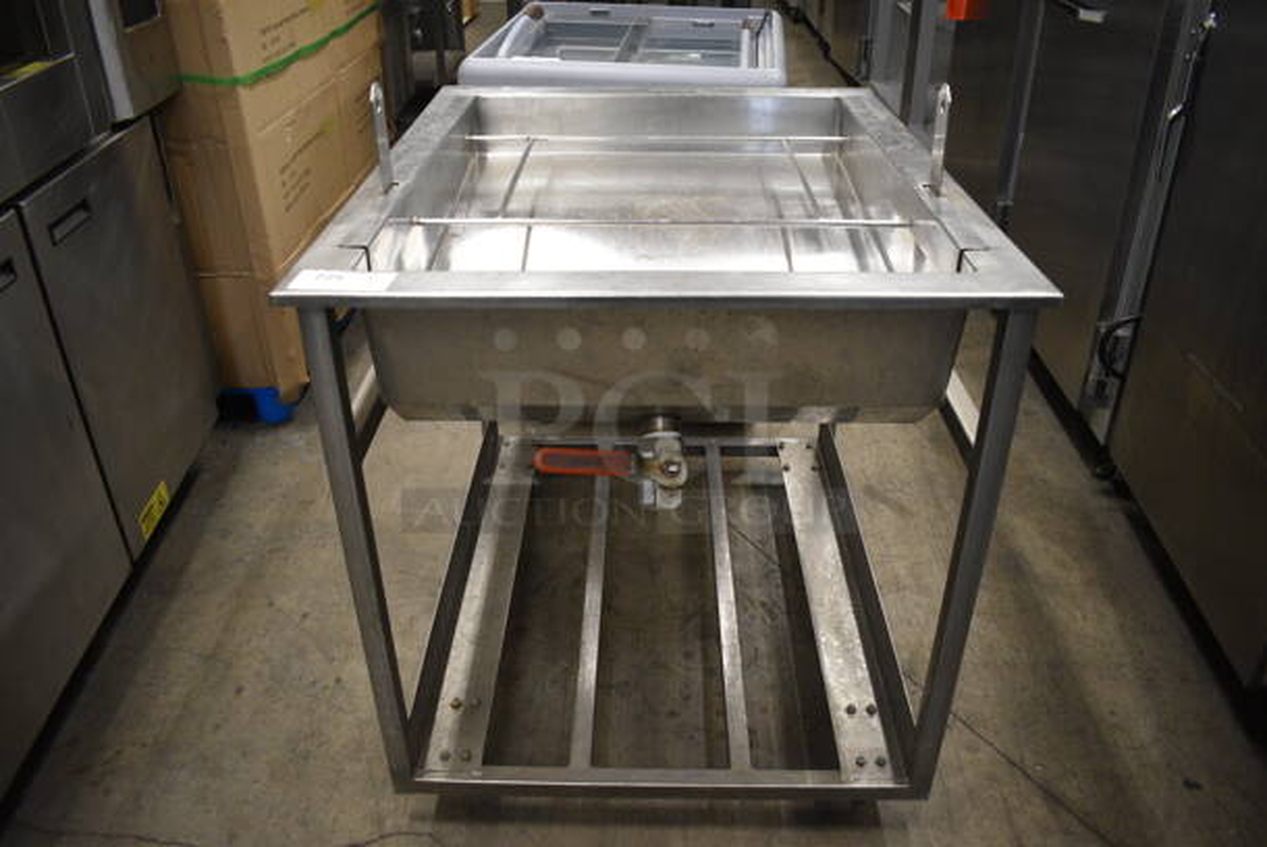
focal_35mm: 27
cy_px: 424
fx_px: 951
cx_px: 634
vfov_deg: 48.0
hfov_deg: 67.3
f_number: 3.5
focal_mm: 18
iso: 1600
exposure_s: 1/125
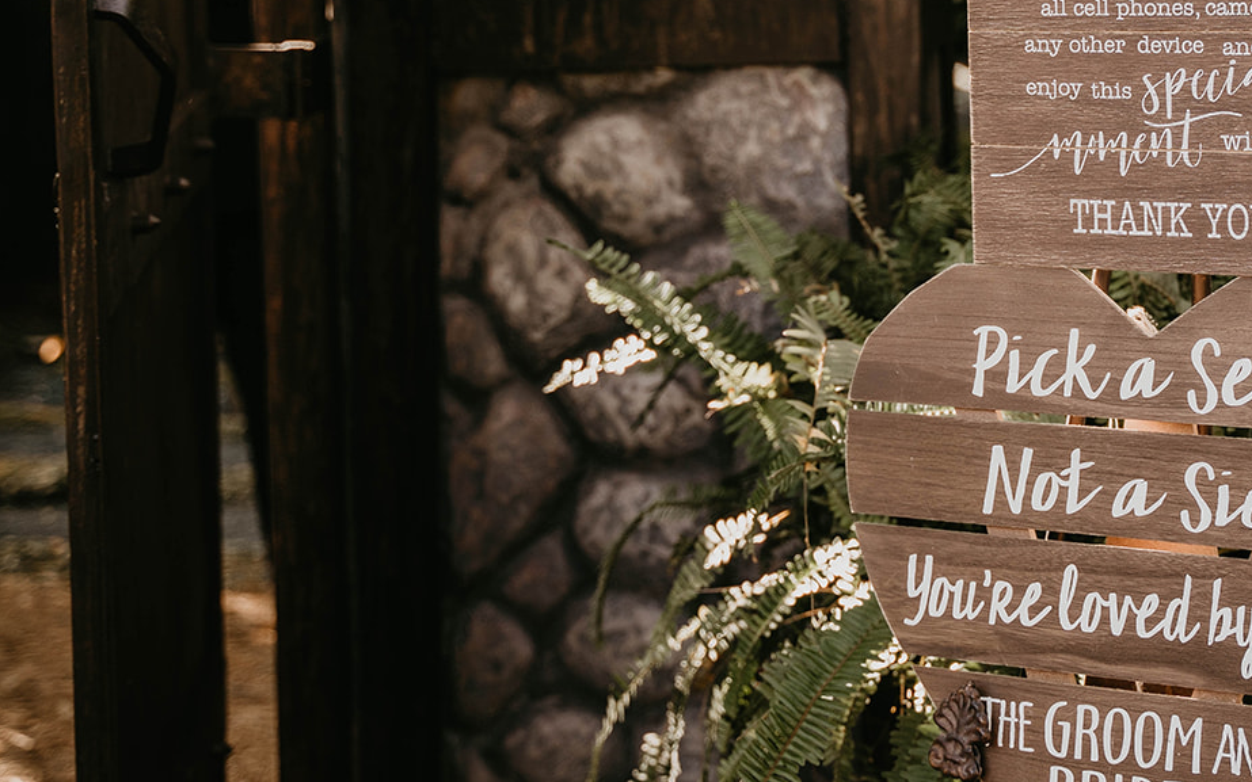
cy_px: 258
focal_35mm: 83
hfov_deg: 24.6
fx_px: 2832
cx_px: 964
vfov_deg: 15.7
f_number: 2.8
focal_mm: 47
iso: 160
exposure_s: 1/200
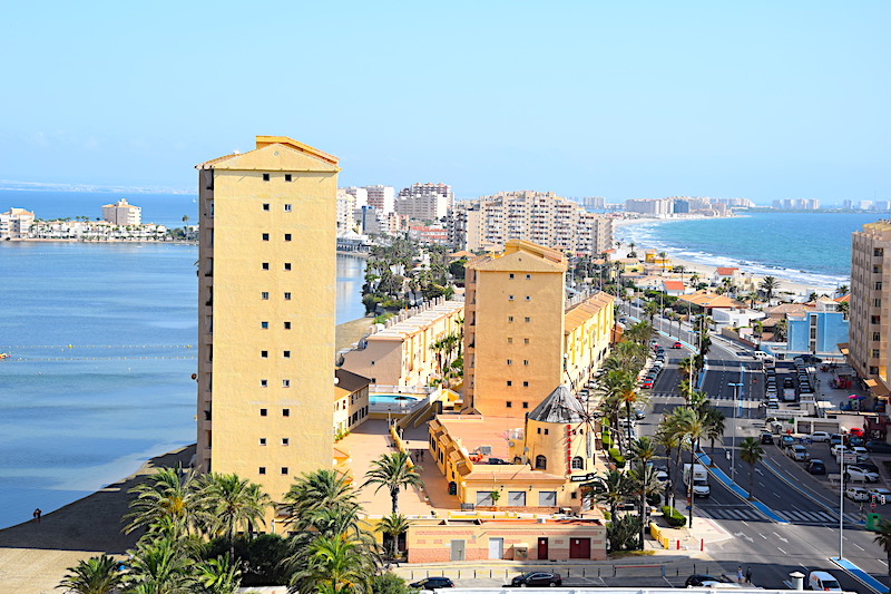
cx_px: 446
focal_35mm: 68
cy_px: 297
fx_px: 1670
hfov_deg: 29.9
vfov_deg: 20.2
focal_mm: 45
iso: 200
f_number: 10
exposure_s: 1/400
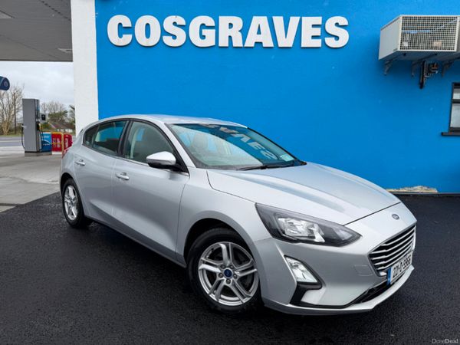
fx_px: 319
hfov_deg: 71.6
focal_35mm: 24
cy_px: 172
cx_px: 230
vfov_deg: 56.8
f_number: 1.78
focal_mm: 6.76
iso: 80
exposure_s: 1/1314
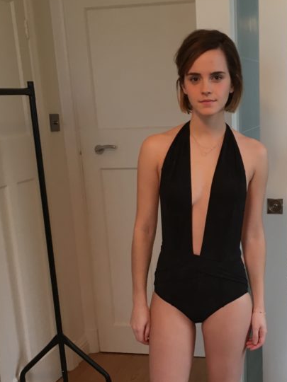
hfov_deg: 26.3
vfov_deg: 34.3
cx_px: 211
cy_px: 284
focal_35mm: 55
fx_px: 608
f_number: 2.2
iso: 64
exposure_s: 1/33
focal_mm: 4.15
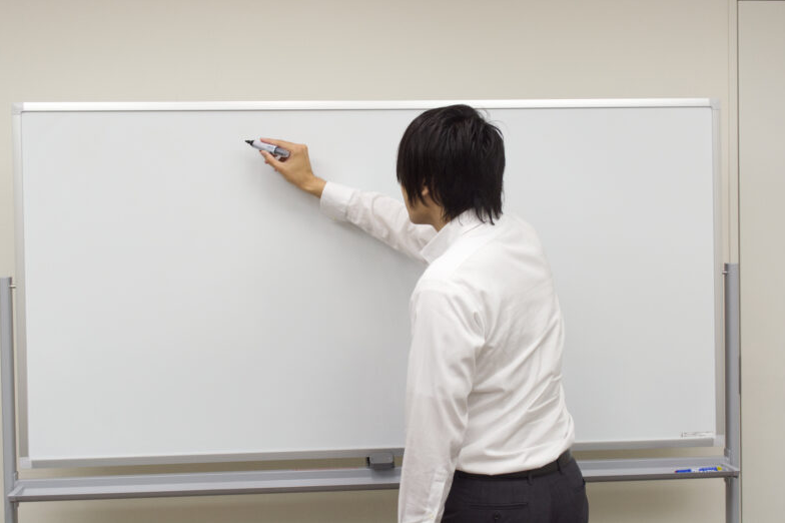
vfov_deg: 27.5
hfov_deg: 40.4
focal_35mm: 49
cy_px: 257
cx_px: 390
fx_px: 1068
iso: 360
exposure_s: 1/125
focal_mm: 32
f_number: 5.6
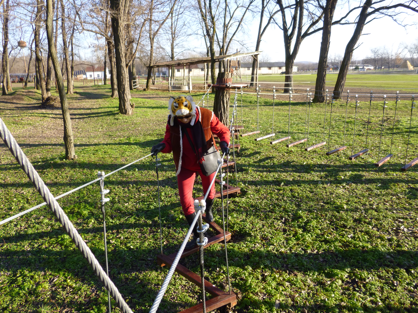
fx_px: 302
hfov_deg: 69.4
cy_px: 156
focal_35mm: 25
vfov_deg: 54.9
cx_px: 209
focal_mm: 4.5
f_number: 3.1
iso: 100
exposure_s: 1/200
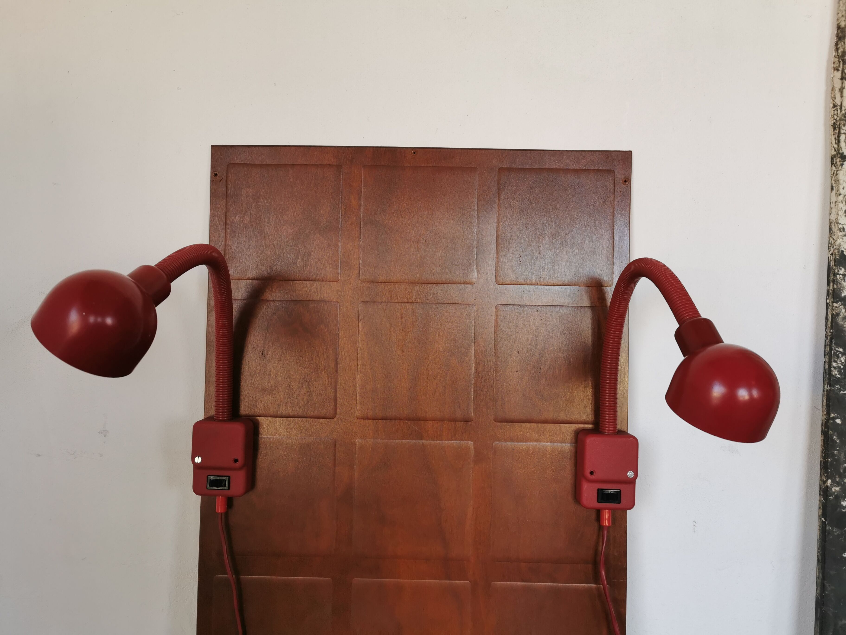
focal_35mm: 27
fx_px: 660
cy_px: 318
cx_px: 423
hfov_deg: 65.3
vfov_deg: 51.4
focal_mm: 5.56
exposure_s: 1/100
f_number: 1.6
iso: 64
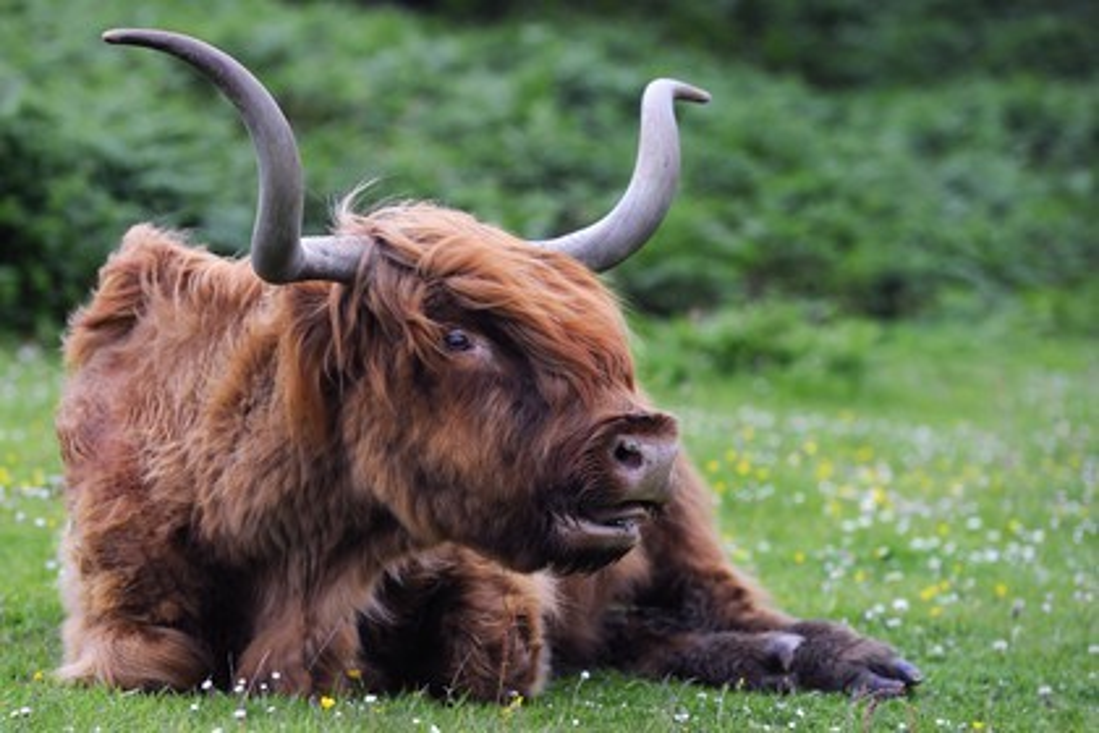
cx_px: 550
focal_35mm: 145
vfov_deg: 9.5
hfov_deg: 14.2
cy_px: 366
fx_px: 4426
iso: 400
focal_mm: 145
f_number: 4
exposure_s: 1/400
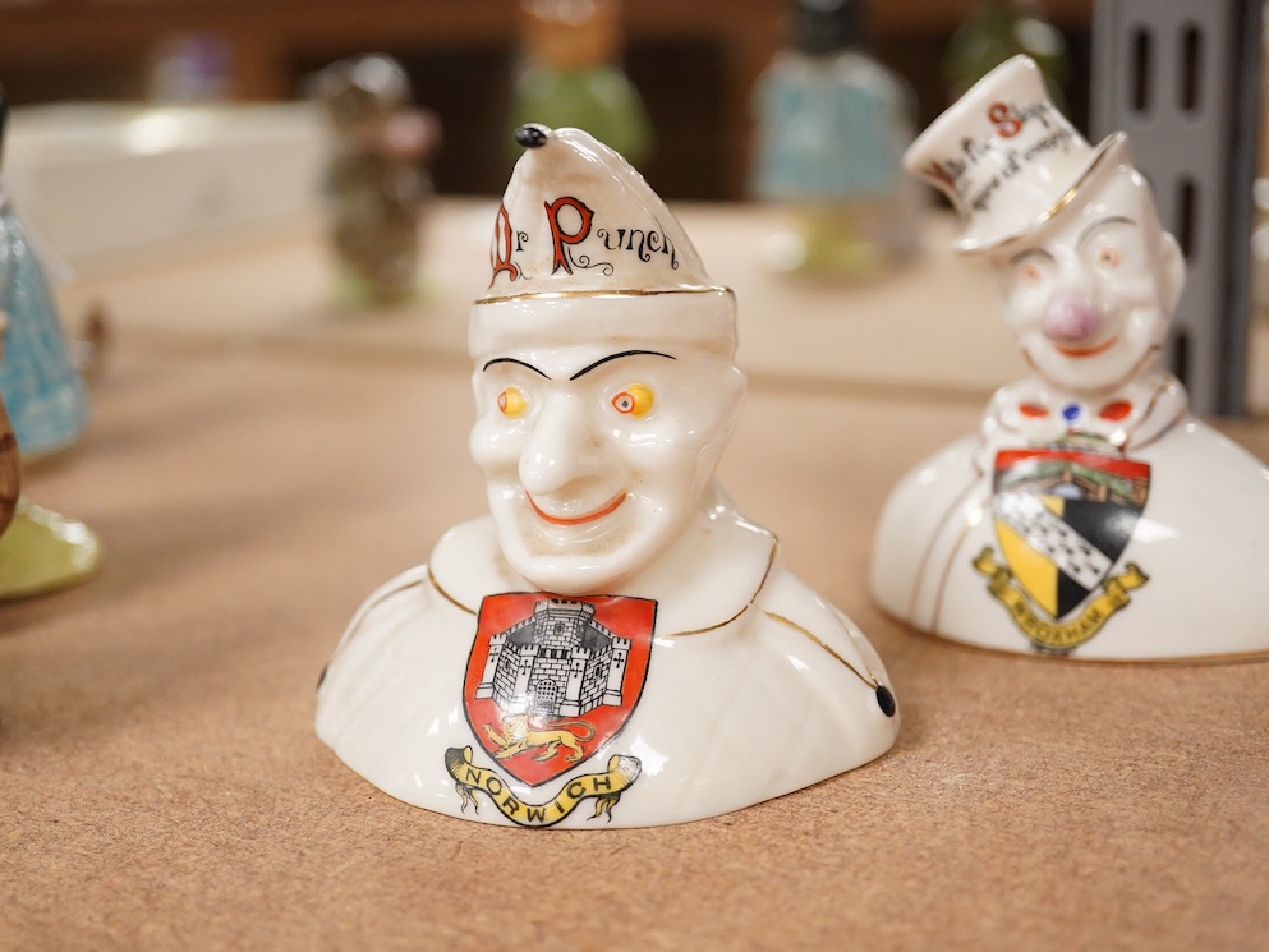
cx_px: 626
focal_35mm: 49
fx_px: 1797
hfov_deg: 38.9
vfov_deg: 29.7
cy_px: 474
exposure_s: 1/320
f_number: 3.5
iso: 2500
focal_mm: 30
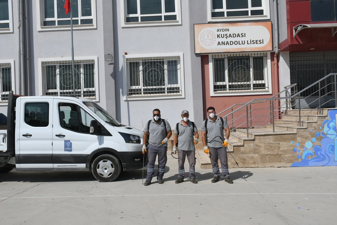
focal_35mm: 34
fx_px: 318
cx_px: 168
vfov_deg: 38.9
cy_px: 112
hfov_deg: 55.8
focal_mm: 23
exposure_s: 1/1250
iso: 360
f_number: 11
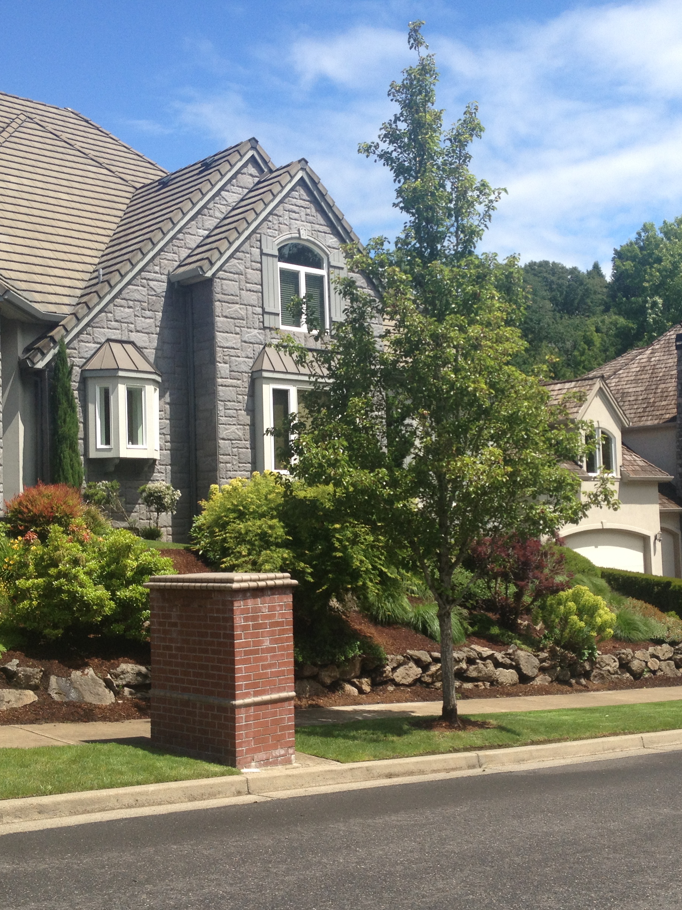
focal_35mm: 47
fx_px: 1235
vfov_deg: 40.4
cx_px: 376
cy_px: 457
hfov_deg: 30.9
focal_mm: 4.28
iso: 50
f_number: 2.4
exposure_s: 1/1346
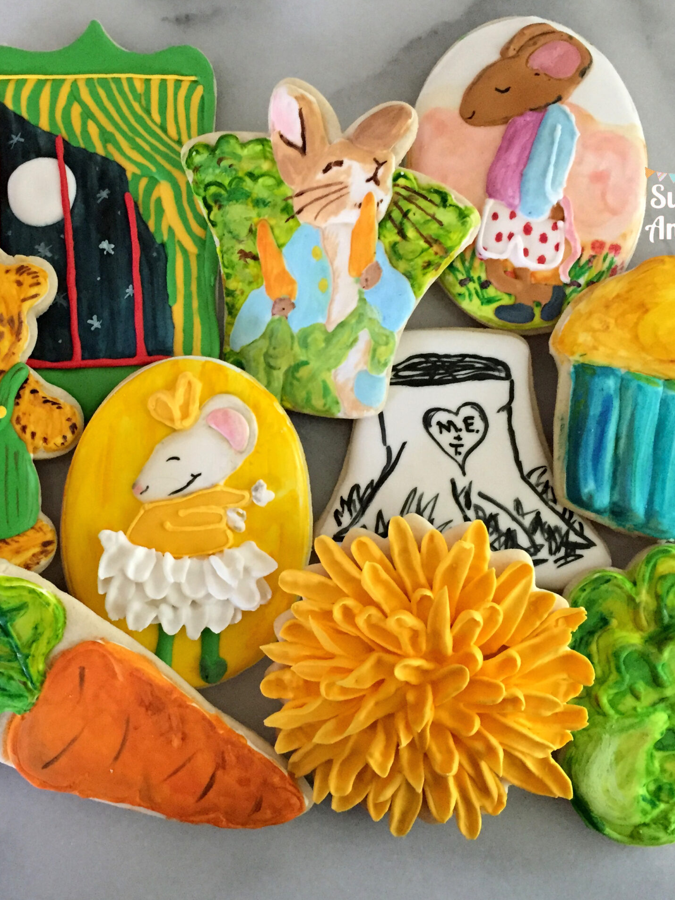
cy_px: 450
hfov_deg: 36.5
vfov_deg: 47.9
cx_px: 230
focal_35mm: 39
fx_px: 1014
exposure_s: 1/30
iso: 250
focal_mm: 4.15
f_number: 2.2
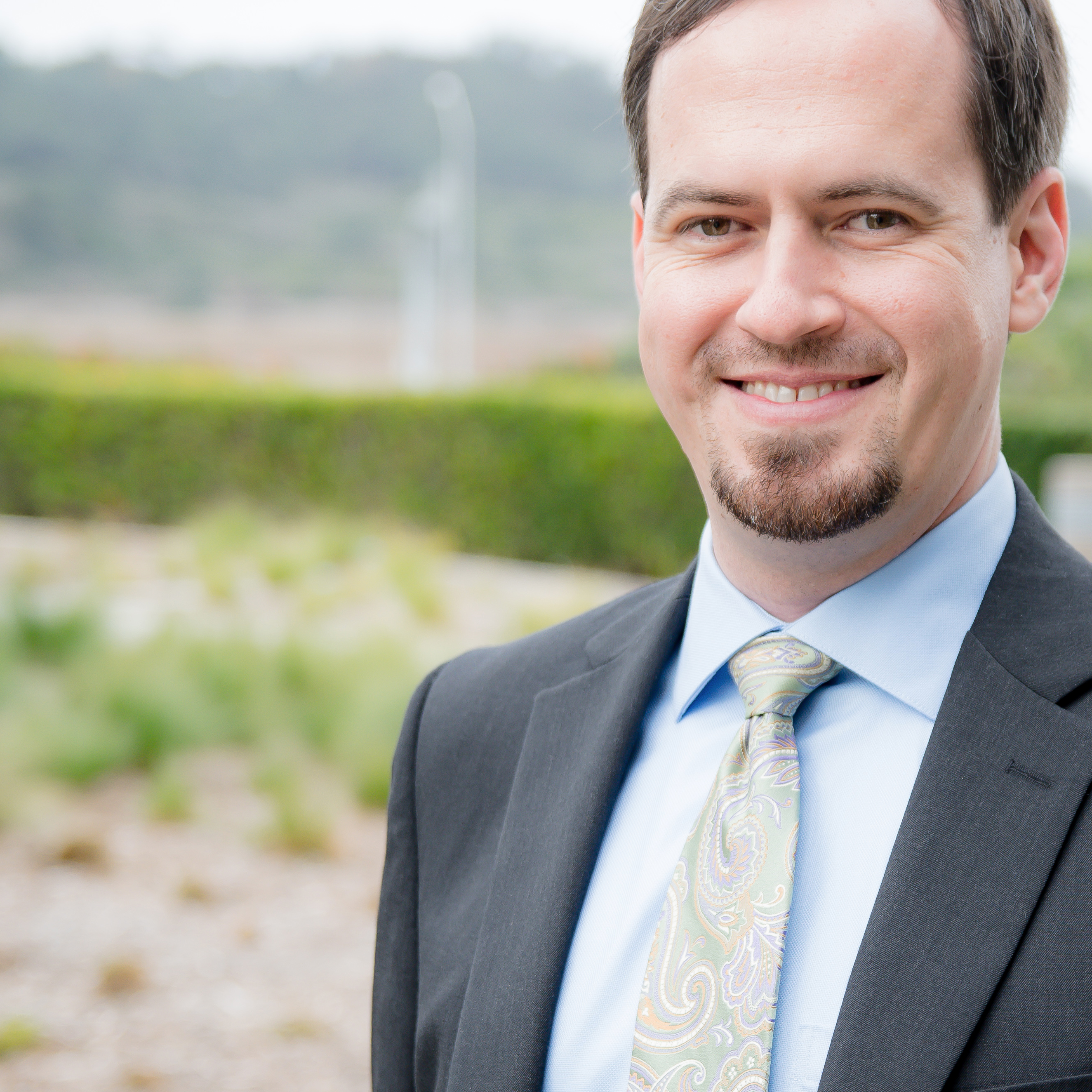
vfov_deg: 13.0
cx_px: 705
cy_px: 779
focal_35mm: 134
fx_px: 4783
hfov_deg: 13.0
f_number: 3.2
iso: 200
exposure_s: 1/250
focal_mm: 50
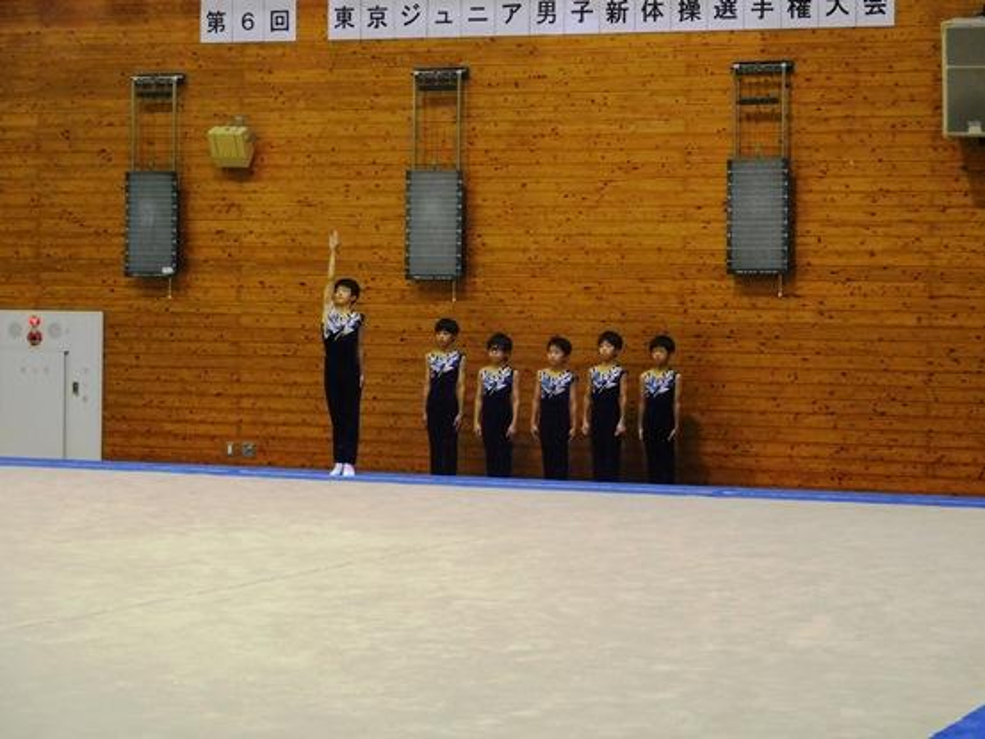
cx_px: 492
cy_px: 370
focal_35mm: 90
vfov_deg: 16.4
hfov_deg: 21.8
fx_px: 2562
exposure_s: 1/25
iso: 800
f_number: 4.7
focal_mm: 16.1
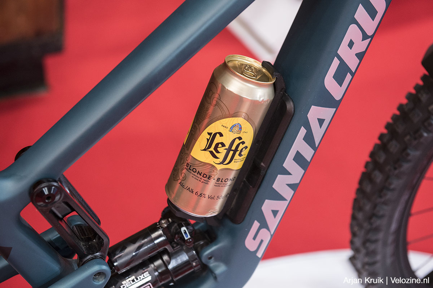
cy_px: 144
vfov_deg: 19.5
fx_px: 842
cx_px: 216
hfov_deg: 28.8
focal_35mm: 70
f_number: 4.5
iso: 1800
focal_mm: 70
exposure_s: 1/80
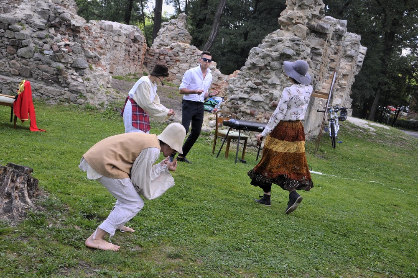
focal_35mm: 52
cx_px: 209
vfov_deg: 25.7
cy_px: 139
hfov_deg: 37.9
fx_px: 609
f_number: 5
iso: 500
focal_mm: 35
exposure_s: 1/500
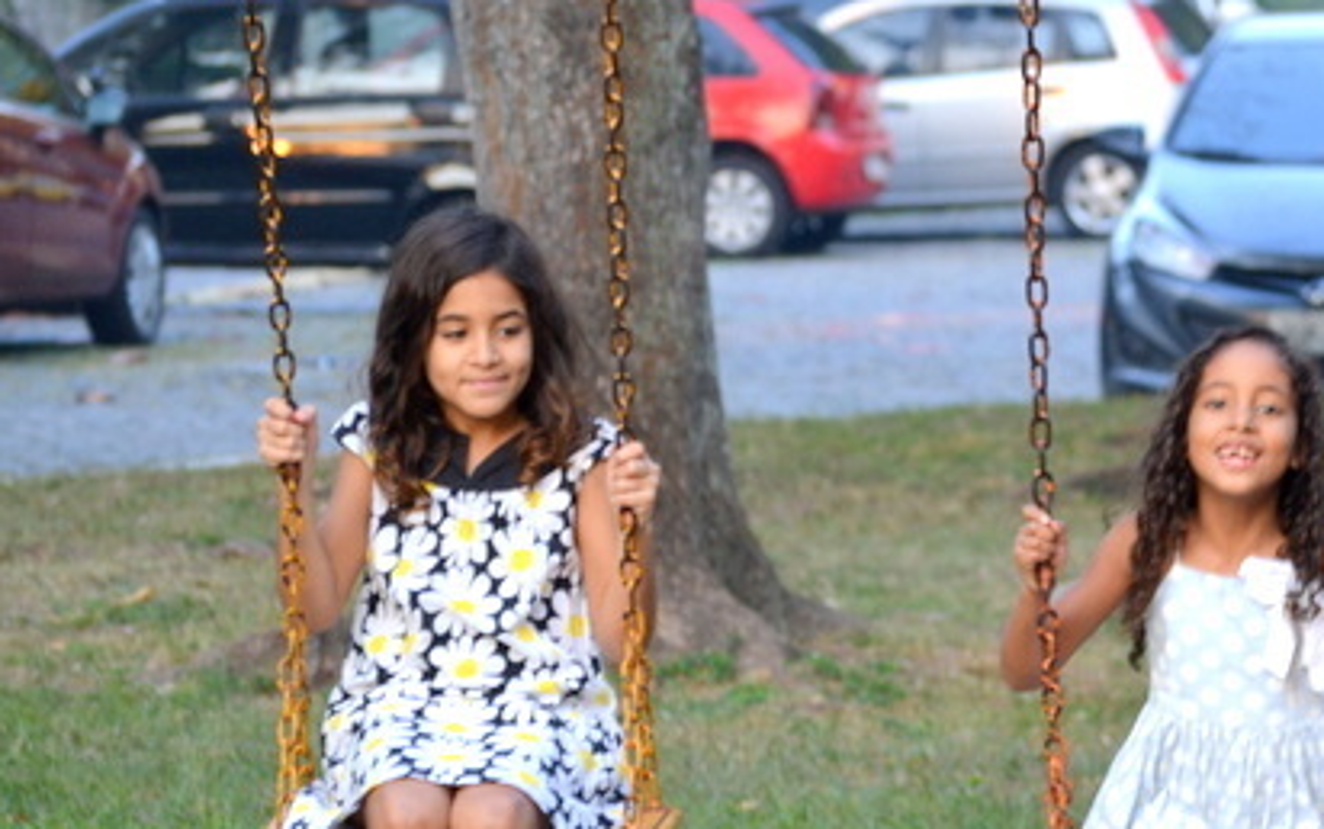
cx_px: 1228
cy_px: 797
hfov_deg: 7.7
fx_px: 9856
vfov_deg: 4.8
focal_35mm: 273
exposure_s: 1/100
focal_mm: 92
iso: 400
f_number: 4.2
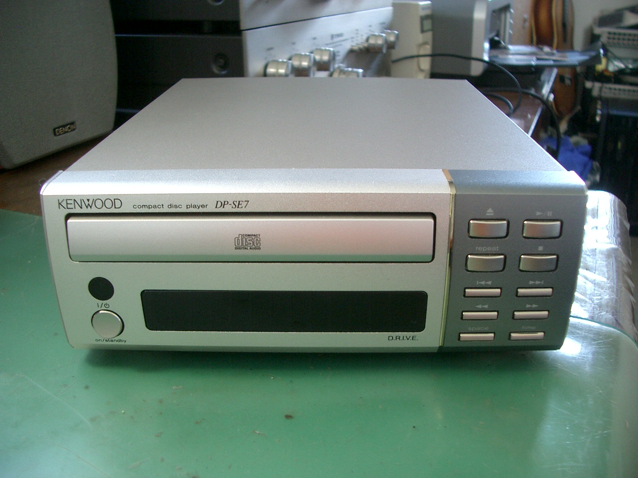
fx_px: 645
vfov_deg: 40.7
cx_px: 319
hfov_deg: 52.6
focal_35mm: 35
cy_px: 239
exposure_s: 1/25
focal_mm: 5.8
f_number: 2.6
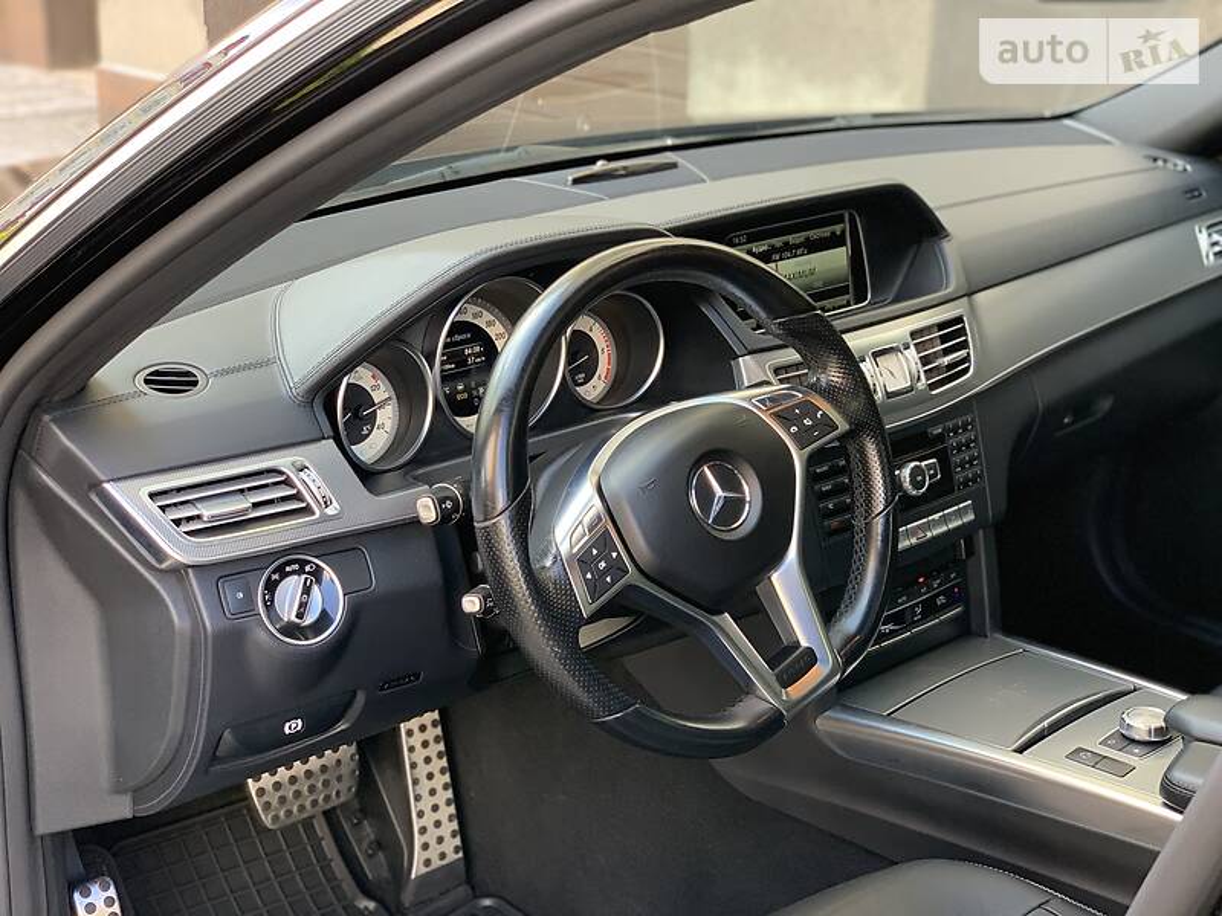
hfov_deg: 36.8
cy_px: 458
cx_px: 611
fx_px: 1836
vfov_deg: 28.0
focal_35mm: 52
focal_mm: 6
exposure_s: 1/112
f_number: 2.4
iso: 125
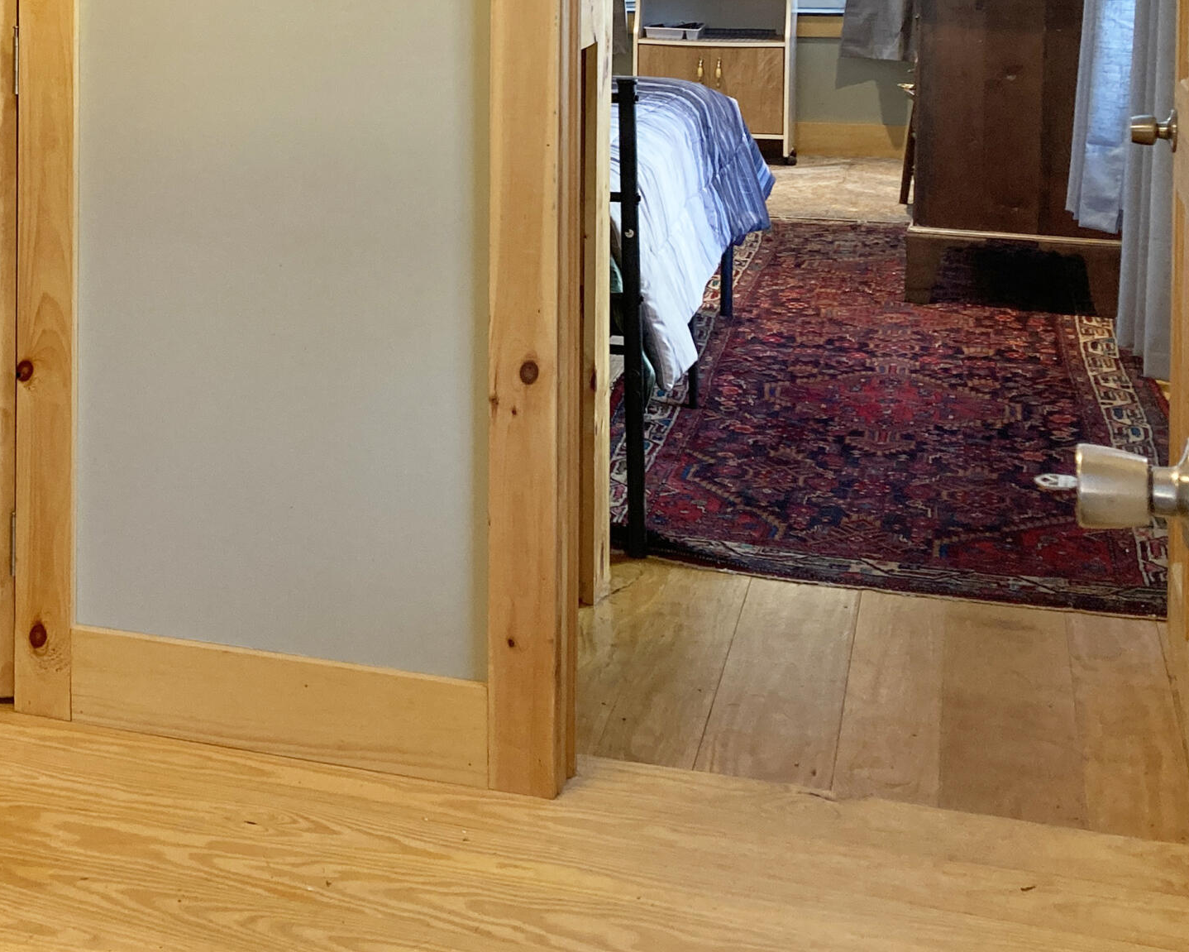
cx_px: 120
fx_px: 2006
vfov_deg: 25.8
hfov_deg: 31.5
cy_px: 96
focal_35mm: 57
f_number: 1.8
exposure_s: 1/60
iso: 100
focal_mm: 3.99
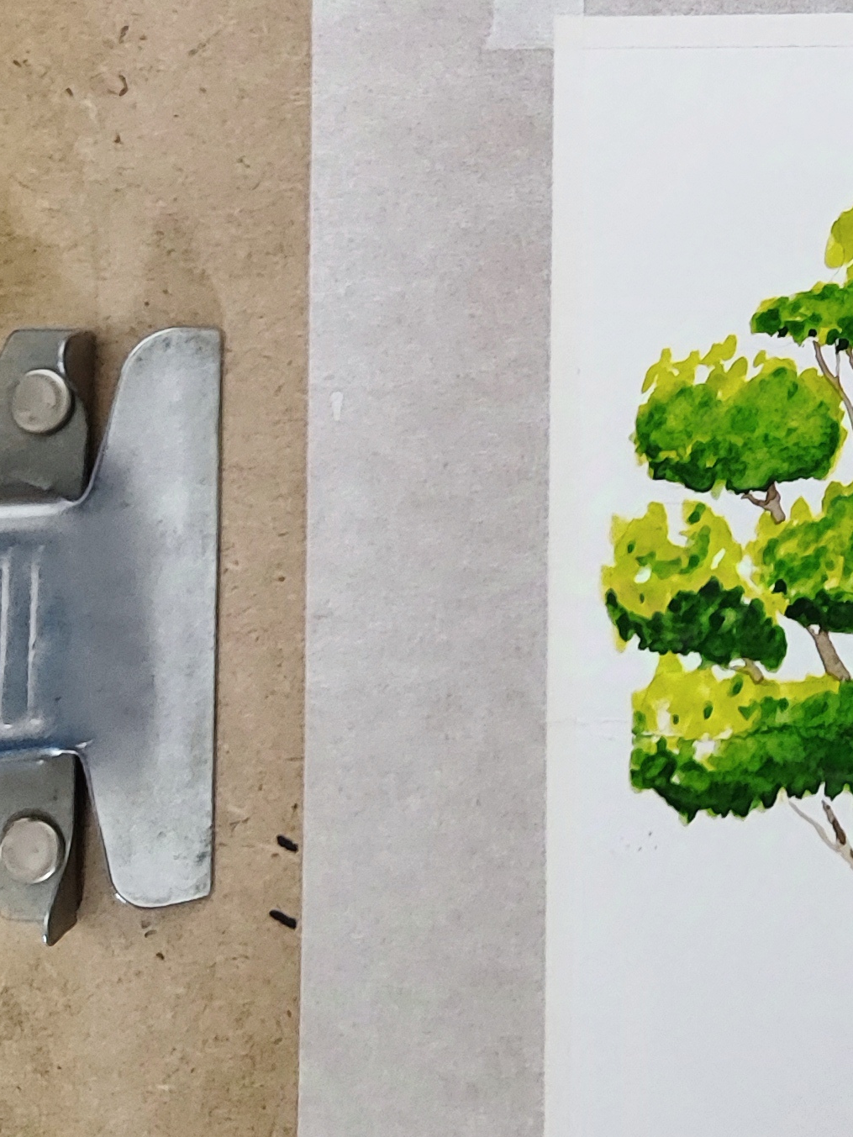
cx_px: 1187
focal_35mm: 68
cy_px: 126
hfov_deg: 19.5
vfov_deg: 27.6
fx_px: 2234
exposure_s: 1/50
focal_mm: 5.59
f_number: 1.88
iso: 1940
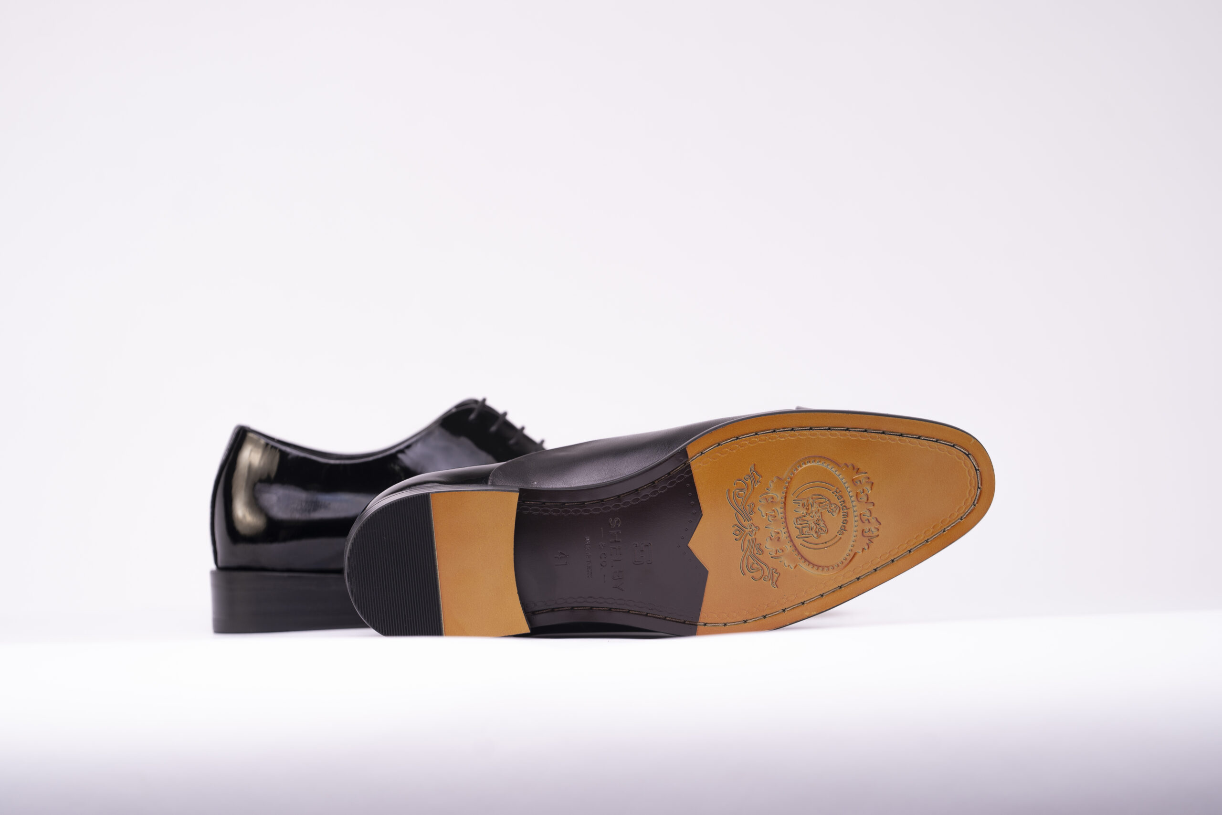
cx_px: 611
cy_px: 408
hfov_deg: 10.4
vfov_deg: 6.9
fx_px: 6721
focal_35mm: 198
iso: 100
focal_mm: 198
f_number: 5
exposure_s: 1/100
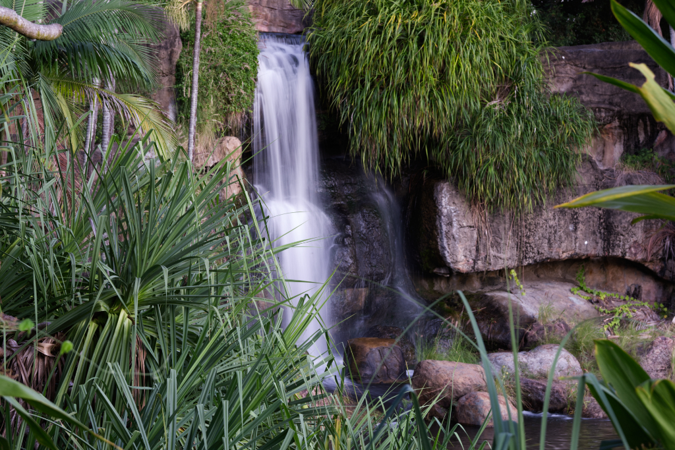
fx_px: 1406
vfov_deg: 18.2
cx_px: 338
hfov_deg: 27.0
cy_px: 225
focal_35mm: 75
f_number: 5.6
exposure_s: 1/3.33
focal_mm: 50
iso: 400
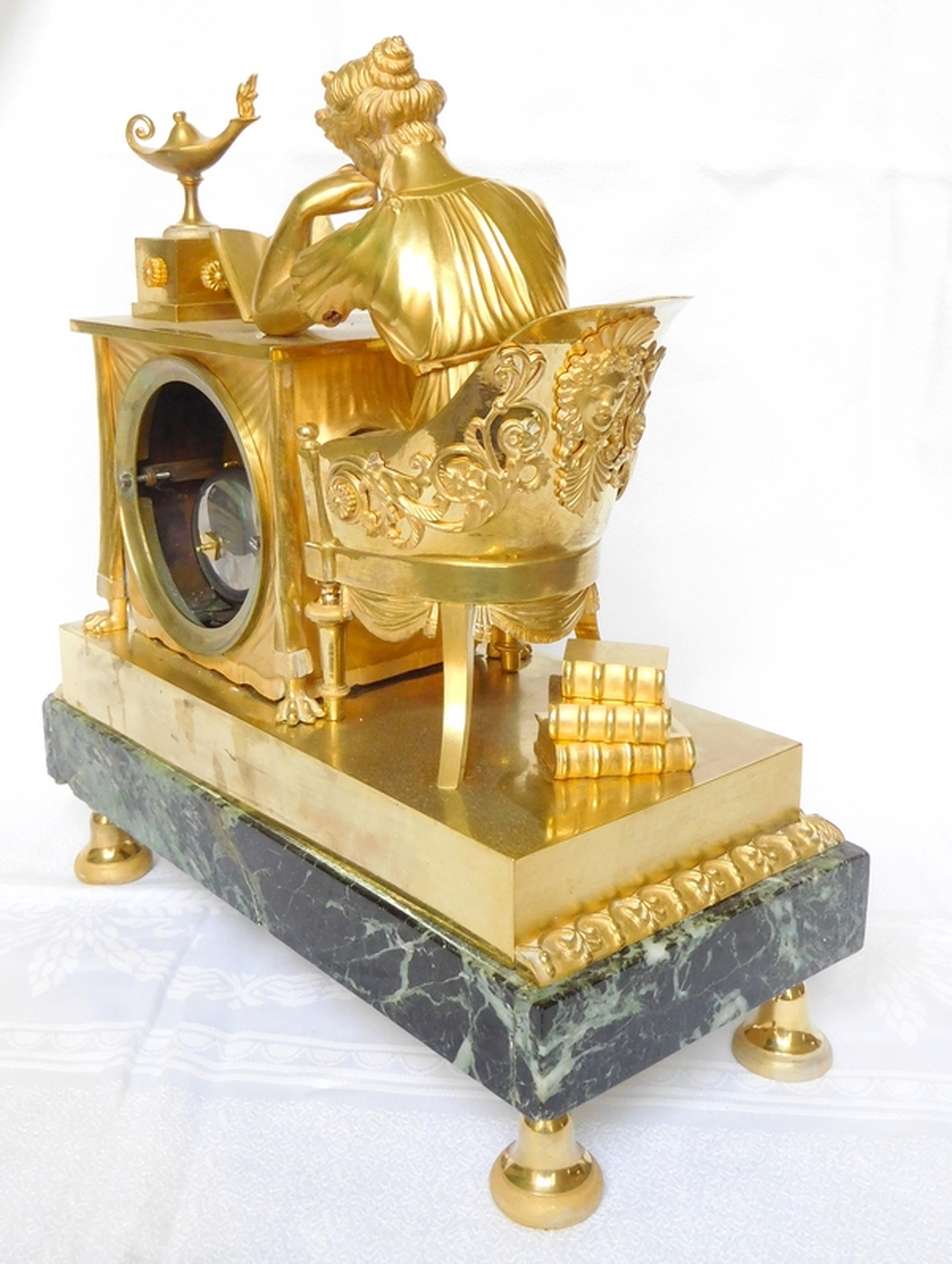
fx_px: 1171
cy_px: 632
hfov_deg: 44.3
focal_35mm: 32
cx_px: 476
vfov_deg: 56.8
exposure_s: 1/30
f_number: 3.6
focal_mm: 5.7
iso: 360
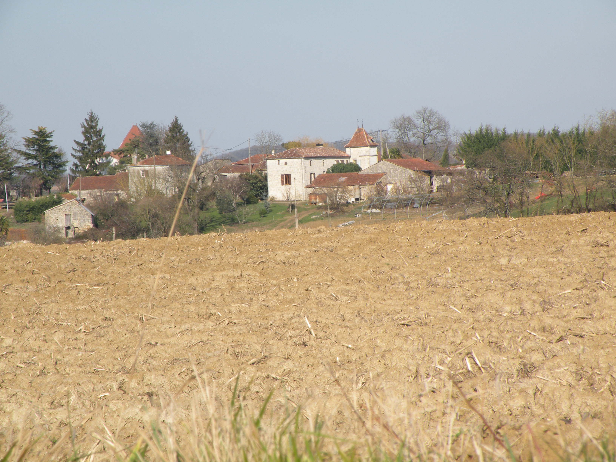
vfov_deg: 7.1
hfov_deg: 9.5
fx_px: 3701
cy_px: 231
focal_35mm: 208
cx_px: 308
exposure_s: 1/256
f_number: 7.1
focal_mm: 36.9
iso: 64
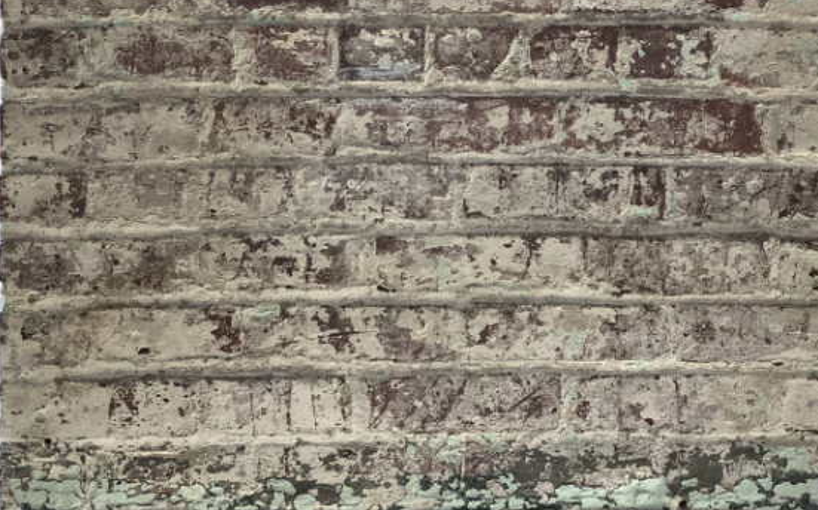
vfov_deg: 13.3
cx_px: 436
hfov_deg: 21.6
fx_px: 2139
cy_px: -80
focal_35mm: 96
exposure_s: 1/60
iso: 100
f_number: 2.4
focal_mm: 6
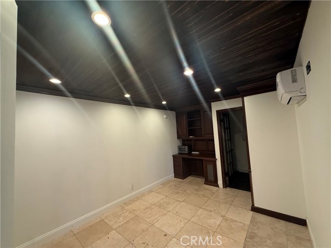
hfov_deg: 102.1
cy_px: 124
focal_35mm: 14
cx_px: 166
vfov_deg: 85.7
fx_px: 134
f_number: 2.2
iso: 250
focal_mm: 2.22
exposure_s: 1/60
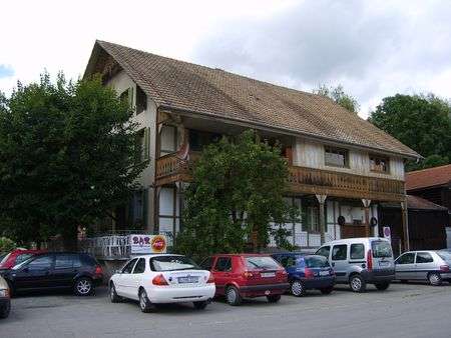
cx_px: 226
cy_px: 169
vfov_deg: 40.7
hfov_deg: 52.6
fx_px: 456
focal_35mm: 35
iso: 50
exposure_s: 1/500
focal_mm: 5.8
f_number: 2.8
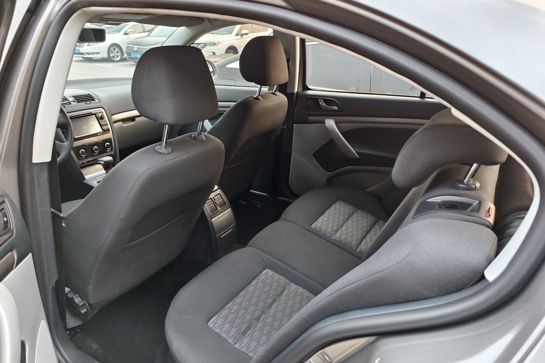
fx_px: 363
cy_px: 194
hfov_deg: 73.7
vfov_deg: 53.1
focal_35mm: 24
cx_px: 272
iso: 187
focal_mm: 5.6
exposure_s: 1/100
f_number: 1.57
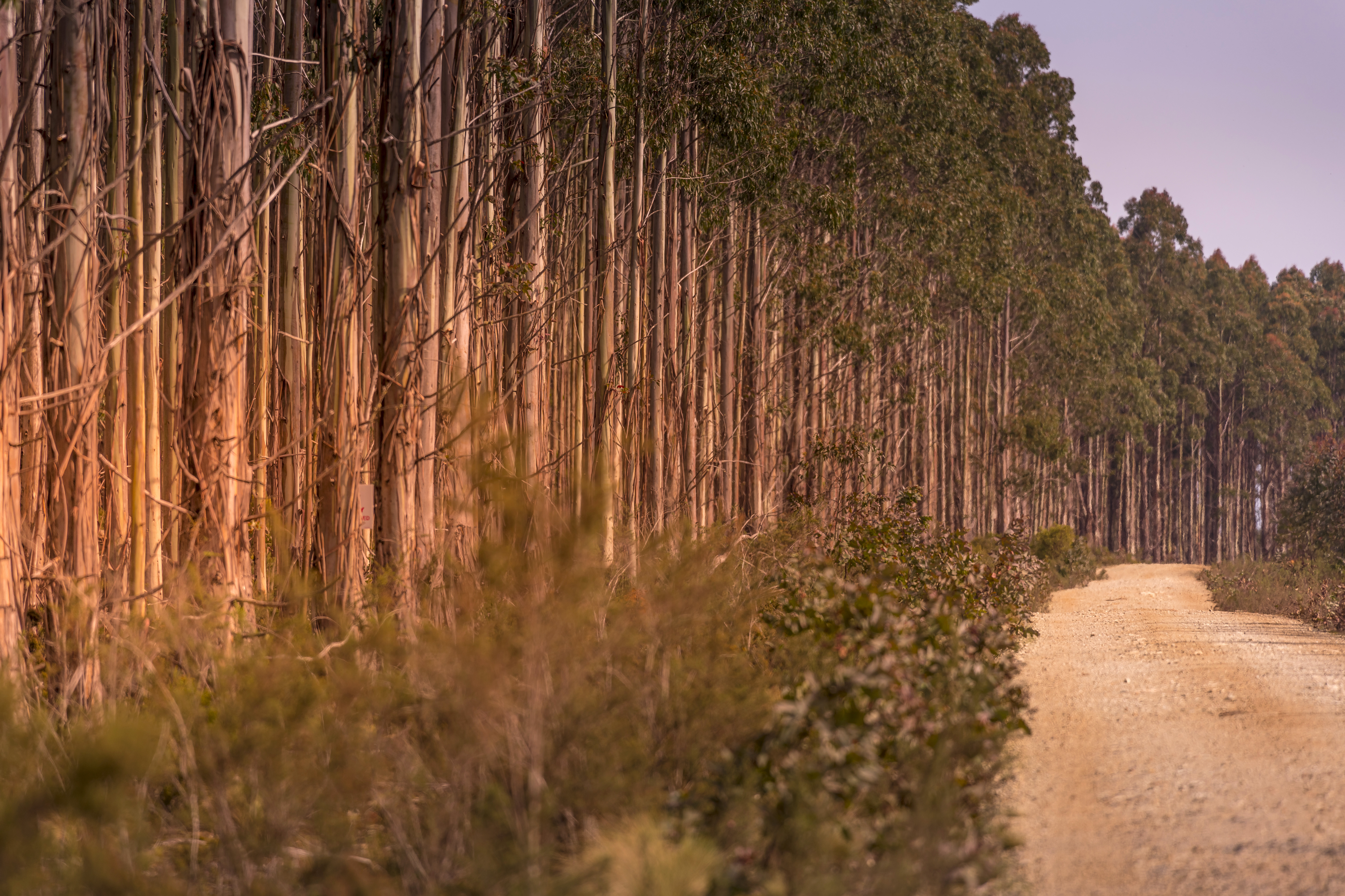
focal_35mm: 300
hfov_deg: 6.9
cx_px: 672
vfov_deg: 4.6
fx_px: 11207
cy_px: 448
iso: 100
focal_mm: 300
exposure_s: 1/800
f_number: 4
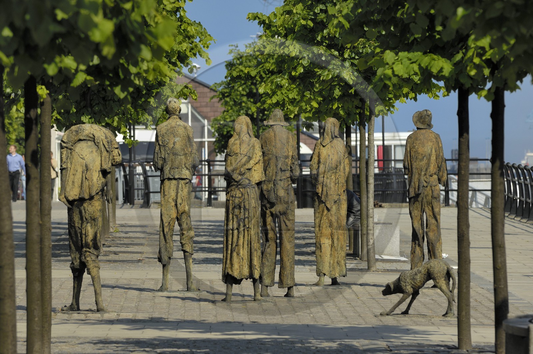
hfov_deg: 6.9
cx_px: 266
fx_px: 4435
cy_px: 177
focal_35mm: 300
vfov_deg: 4.6
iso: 100
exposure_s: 1/400
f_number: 6.7
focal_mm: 200
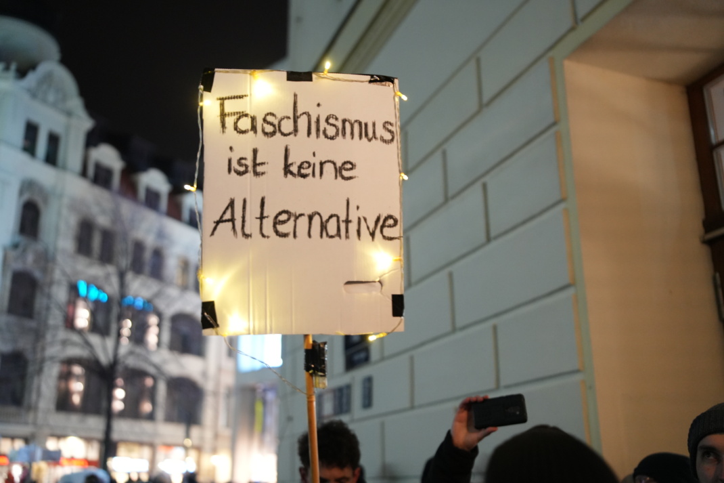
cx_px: 362
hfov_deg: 53.1
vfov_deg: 36.9
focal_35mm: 36
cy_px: 242
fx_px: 724
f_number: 2.2
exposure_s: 1/80
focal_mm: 36
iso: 4000
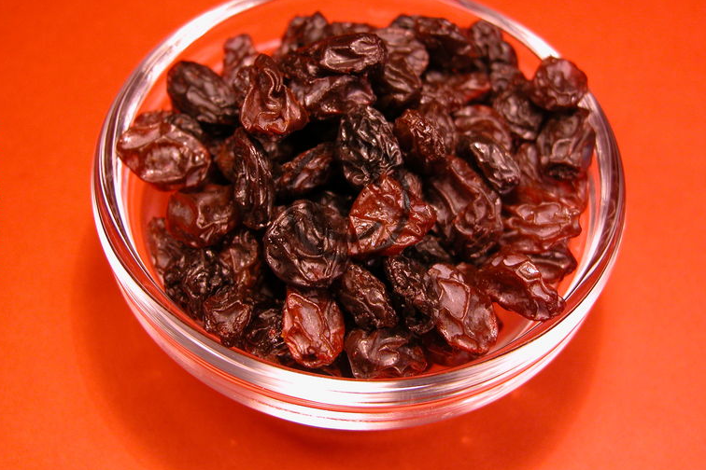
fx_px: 1079
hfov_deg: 36.2
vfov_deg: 24.6
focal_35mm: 55
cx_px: 347
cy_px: 201
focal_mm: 12.7
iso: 100
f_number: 3.4
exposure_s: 1/51.6
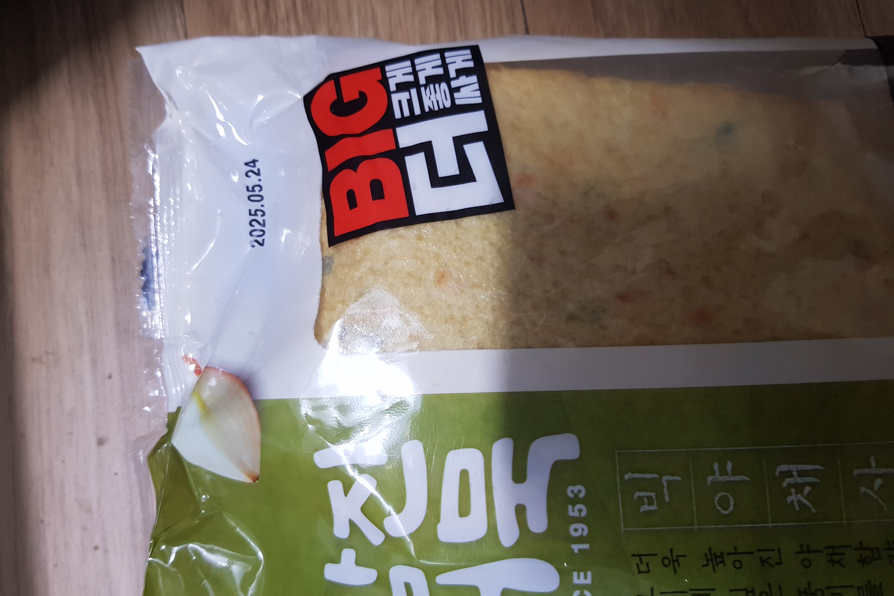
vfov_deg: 46.3
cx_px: 449
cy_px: 337
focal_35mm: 28
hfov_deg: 65.5
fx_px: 695
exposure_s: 1/15
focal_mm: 4.2
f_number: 1.7
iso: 200
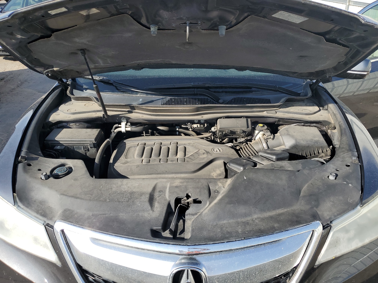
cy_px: 142
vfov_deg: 53.1
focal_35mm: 26
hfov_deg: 67.3
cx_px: 189
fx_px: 284
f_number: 1.5
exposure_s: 1/1667
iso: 50
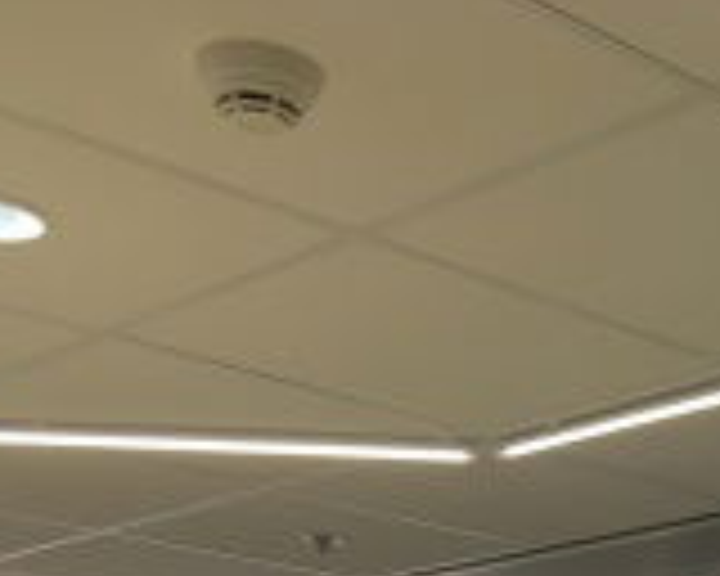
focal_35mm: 88
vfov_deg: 16.3
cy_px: 794
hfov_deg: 20.0
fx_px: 1875
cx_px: 936
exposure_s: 1/33
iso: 64
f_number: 2.2
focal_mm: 4.15
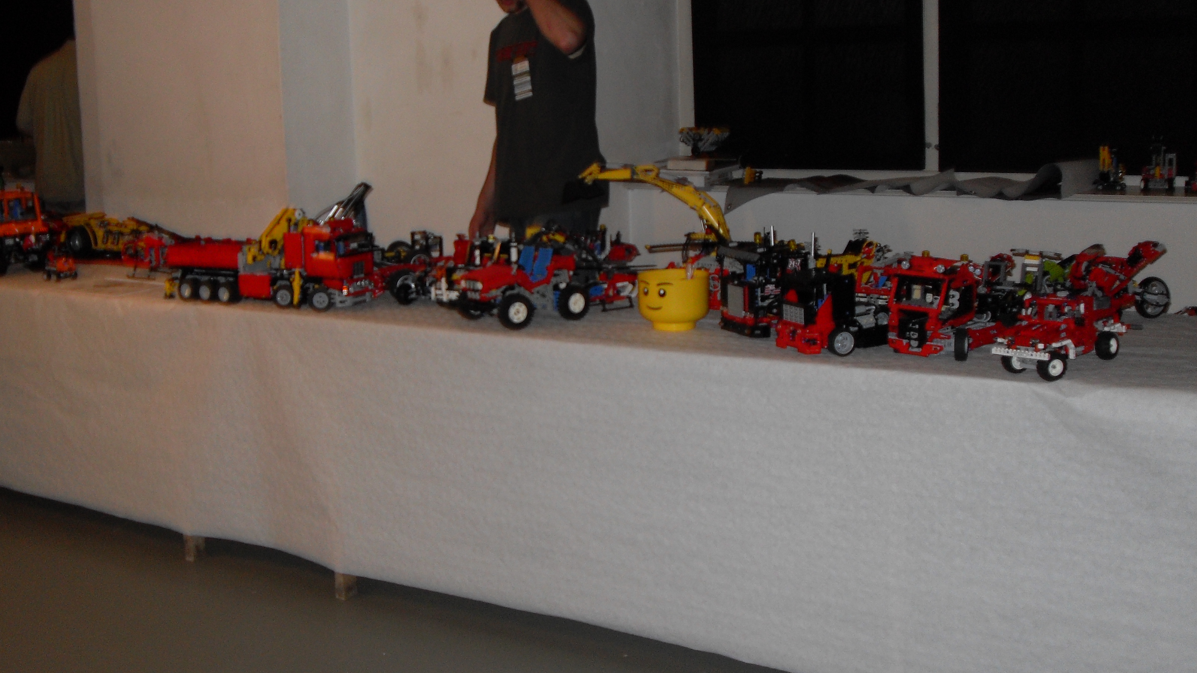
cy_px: 265
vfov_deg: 28.9
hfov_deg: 49.4
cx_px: 597
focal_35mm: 41
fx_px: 1301
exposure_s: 1/45
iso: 100
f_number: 2.8
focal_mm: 6.3
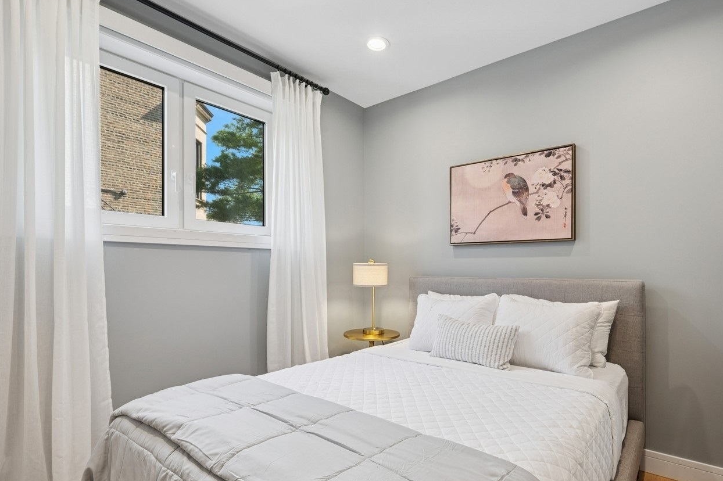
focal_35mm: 18
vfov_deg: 67.0
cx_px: 404
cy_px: 272
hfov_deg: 89.6
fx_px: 361
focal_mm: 14
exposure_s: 1/8
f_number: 9.5
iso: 200
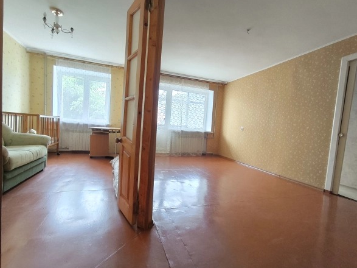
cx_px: 180
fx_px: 175
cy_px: 137
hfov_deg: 91.0
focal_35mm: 17
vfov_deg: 74.7
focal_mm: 1.65
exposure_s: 1/33.3
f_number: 2.2
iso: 250
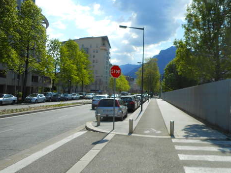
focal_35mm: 32
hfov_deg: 56.1
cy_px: 86
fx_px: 214
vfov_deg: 44.2
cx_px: 145
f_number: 3.7
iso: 80
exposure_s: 1/800
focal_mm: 4.5
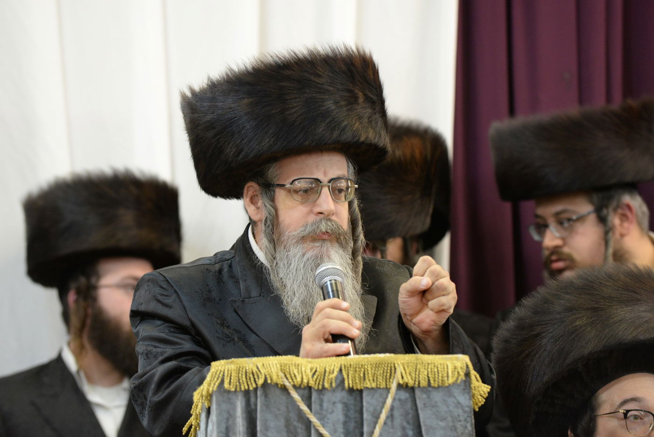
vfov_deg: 6.9
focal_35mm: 200
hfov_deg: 10.3
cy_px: 218
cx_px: 327
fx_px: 3634
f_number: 4.5
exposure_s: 1/100
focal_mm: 200
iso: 2000
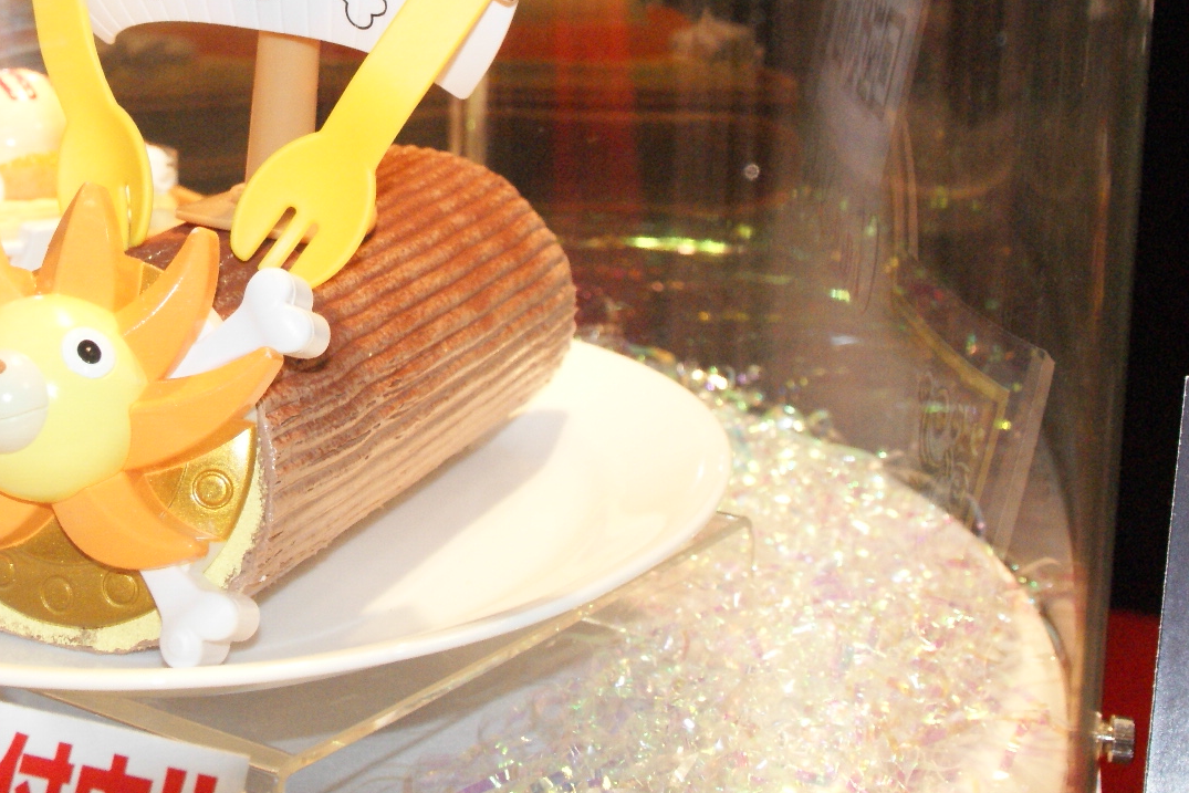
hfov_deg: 26.8
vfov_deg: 18.1
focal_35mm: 75
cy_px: 278
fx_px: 2477
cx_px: 351
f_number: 8
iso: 1600
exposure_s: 1/160
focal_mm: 28
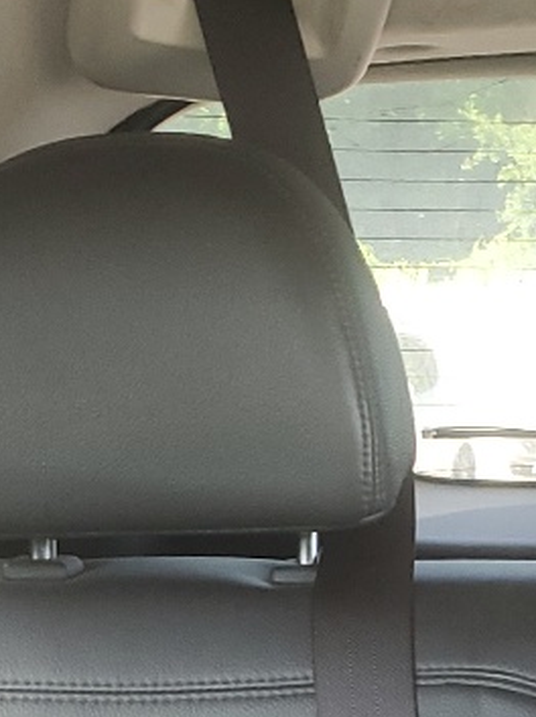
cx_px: 863
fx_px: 2441
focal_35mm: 118
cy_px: 1099
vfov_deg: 15.3
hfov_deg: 11.8
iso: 59
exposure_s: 1/60.2
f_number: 1.5
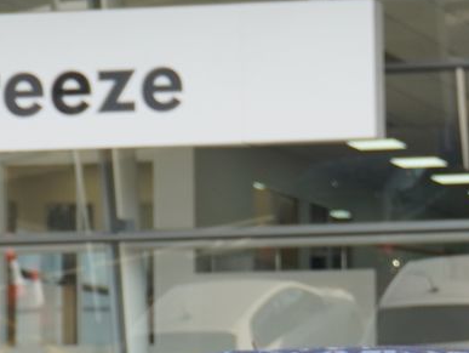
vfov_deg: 6.0
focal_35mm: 244
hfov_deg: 8.0
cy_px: 562
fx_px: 3309
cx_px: 658
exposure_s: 1/160
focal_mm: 41
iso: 250
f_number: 5.6
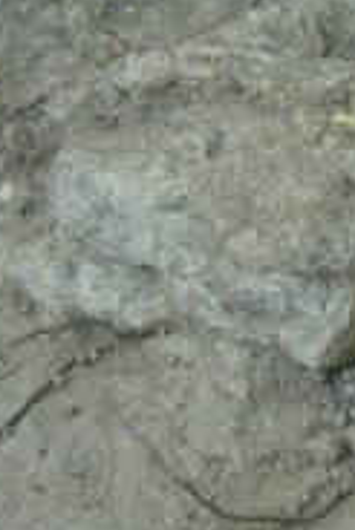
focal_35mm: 129
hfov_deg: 10.5
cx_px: 407
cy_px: 199
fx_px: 1904
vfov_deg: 15.9
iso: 400
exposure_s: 1/50
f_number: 2.8
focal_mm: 7.9
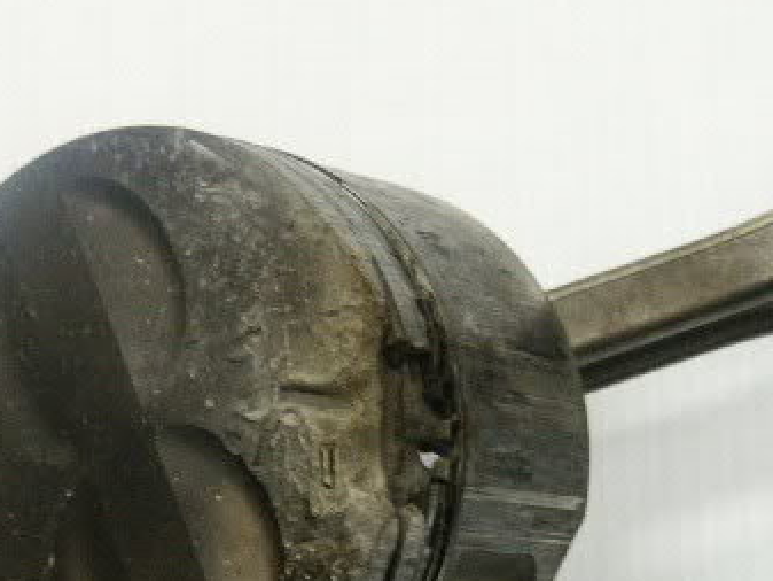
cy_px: 448
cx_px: 278
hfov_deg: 13.3
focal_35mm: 148
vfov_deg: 10.0
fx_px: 3306
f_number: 3.6
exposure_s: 1/15
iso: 200
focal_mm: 15.48
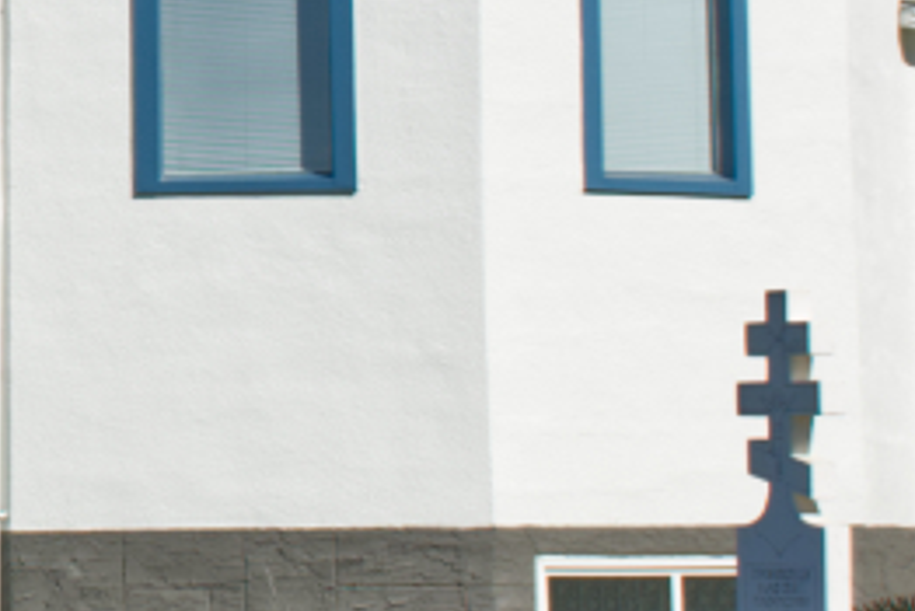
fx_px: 6360
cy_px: -94
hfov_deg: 8.1
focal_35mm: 250
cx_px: -416
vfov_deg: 5.5
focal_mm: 27
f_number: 8
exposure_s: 1/500
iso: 100
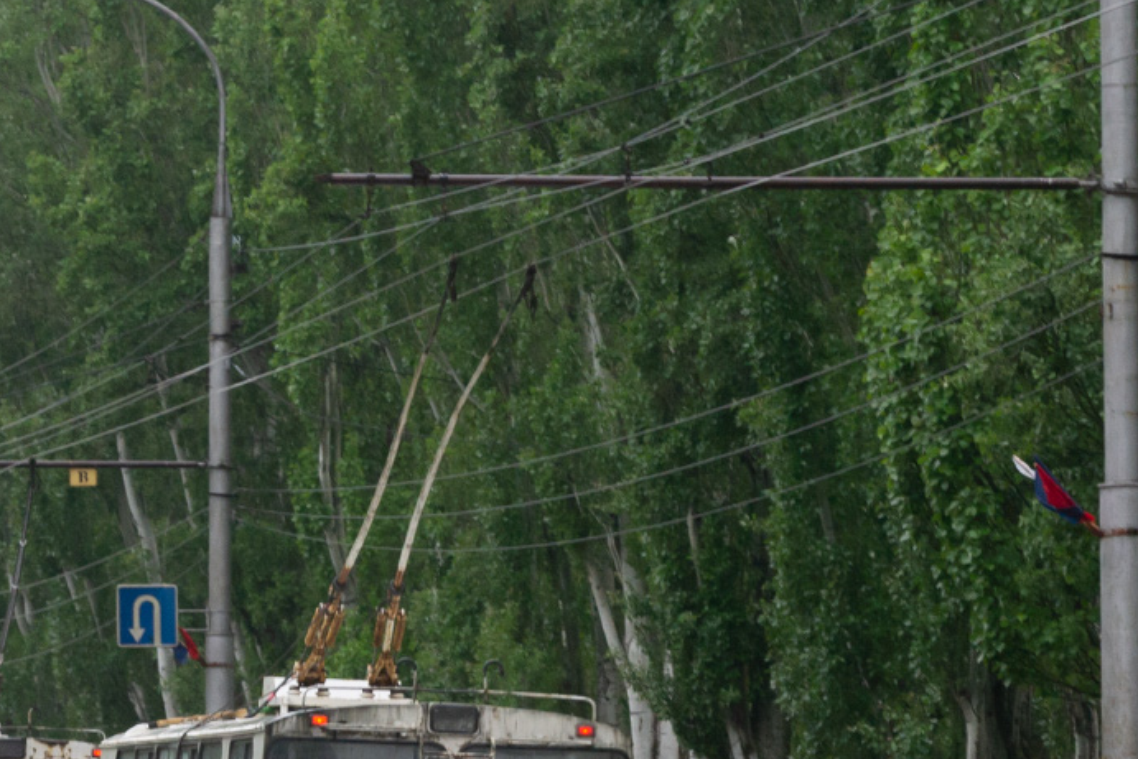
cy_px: 583
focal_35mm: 197
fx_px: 6228
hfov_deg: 10.4
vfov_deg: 7.0
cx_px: 282
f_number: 7.1
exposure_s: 1/60
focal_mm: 72
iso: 400
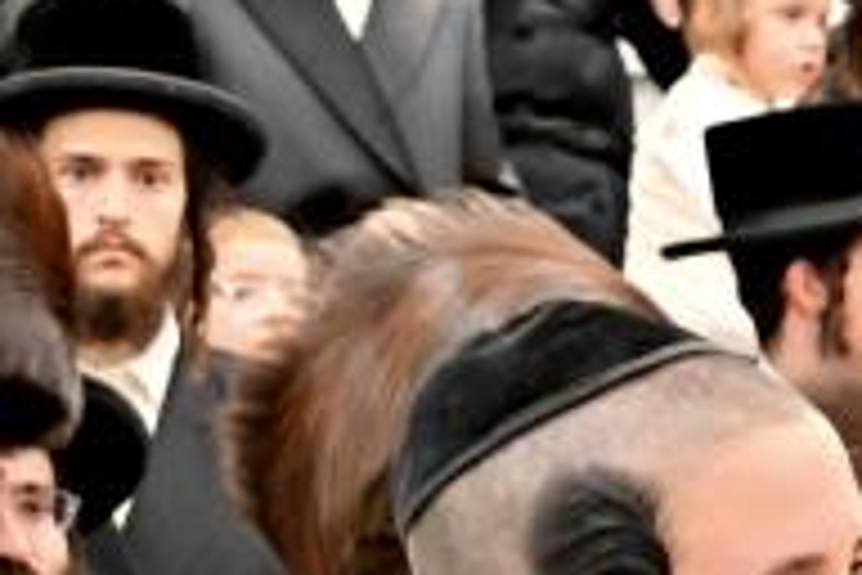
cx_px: 1755
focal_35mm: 192
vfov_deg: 7.1
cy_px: 721
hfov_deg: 9.9
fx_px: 4597
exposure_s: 1/250
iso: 1250
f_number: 4
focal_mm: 36
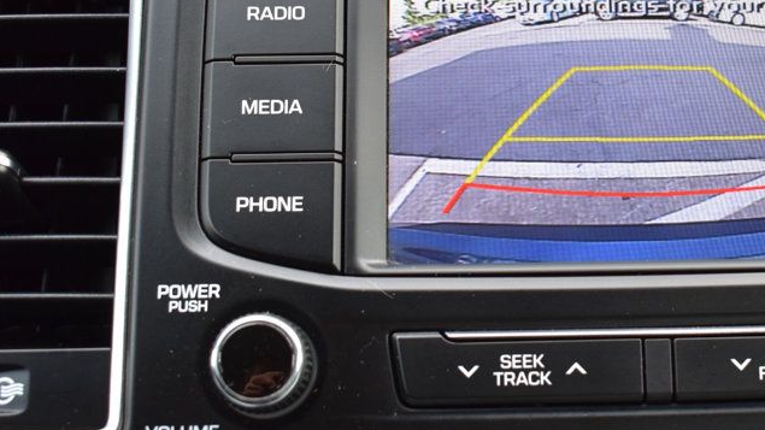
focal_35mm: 76
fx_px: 1541
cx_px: 610
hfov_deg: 27.3
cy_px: 171
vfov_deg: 15.9
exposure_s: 1/30
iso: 400
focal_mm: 30
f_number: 7.1
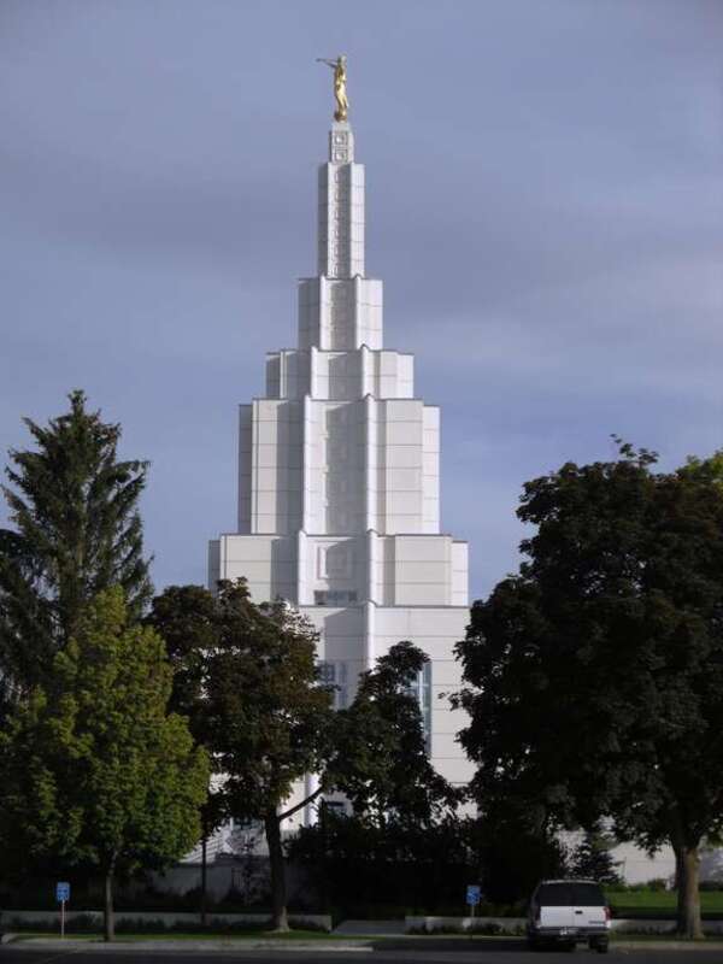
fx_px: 3899
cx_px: 362
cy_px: 482
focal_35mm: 140
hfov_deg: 10.6
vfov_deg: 14.1
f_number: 10.8
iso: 80
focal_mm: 19.67
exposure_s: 1/215
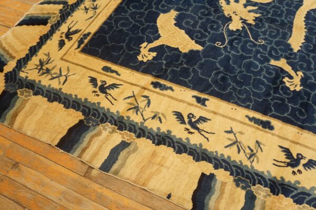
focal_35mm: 30
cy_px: 105
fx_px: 263
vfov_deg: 43.5
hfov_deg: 62.0
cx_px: 158
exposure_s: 1/60
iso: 1000
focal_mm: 20
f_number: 4
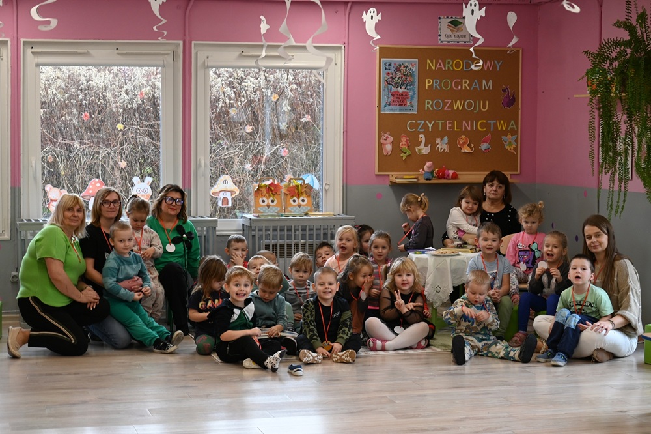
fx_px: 1356
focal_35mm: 75
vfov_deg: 18.2
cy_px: 217
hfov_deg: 27.0
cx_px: 326
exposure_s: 1/125
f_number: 4.5
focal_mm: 50
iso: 450
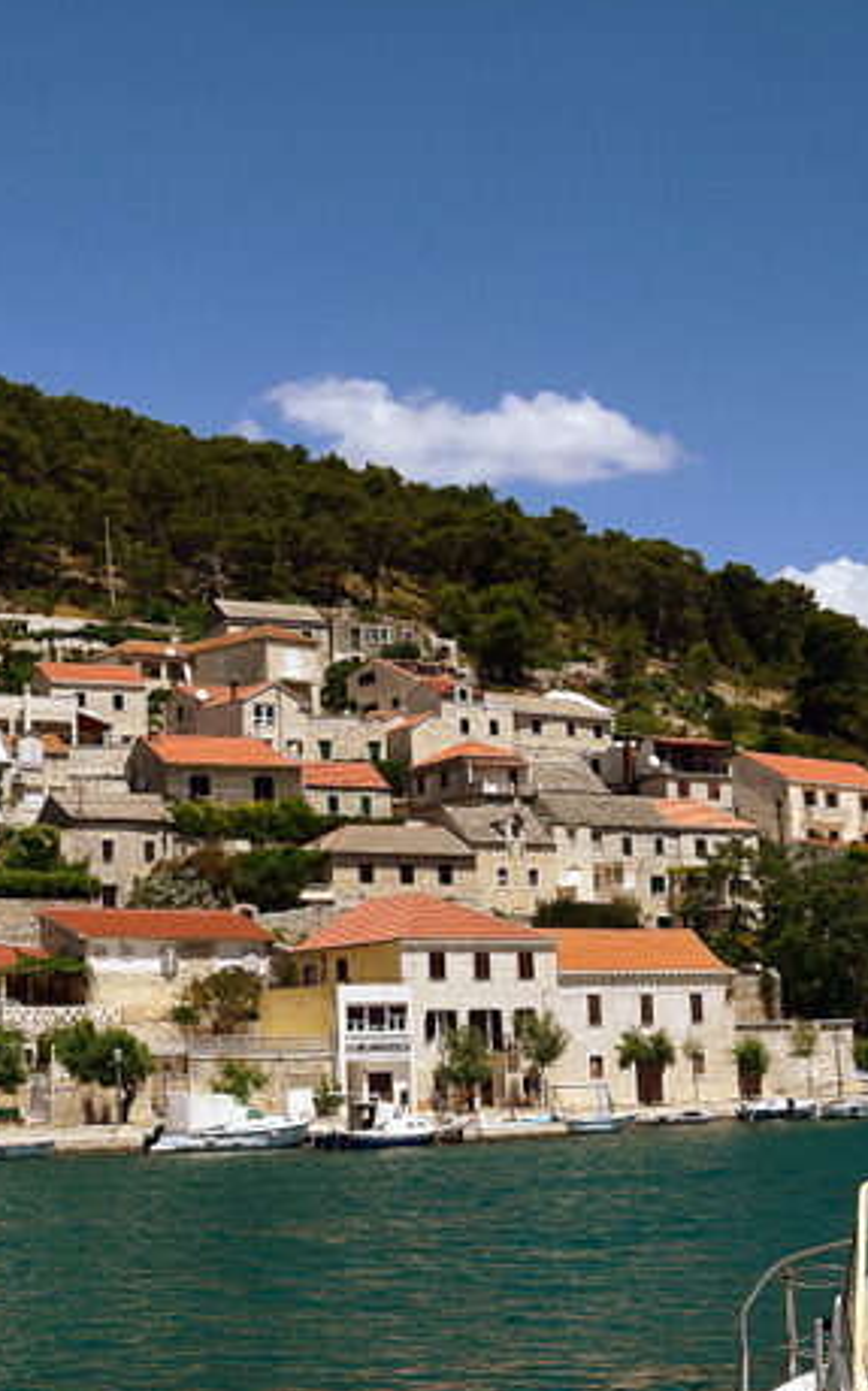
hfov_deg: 23.2
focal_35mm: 56
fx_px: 2118
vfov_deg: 36.3
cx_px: 442
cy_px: 794
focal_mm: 21
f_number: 11
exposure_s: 1/400
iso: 400
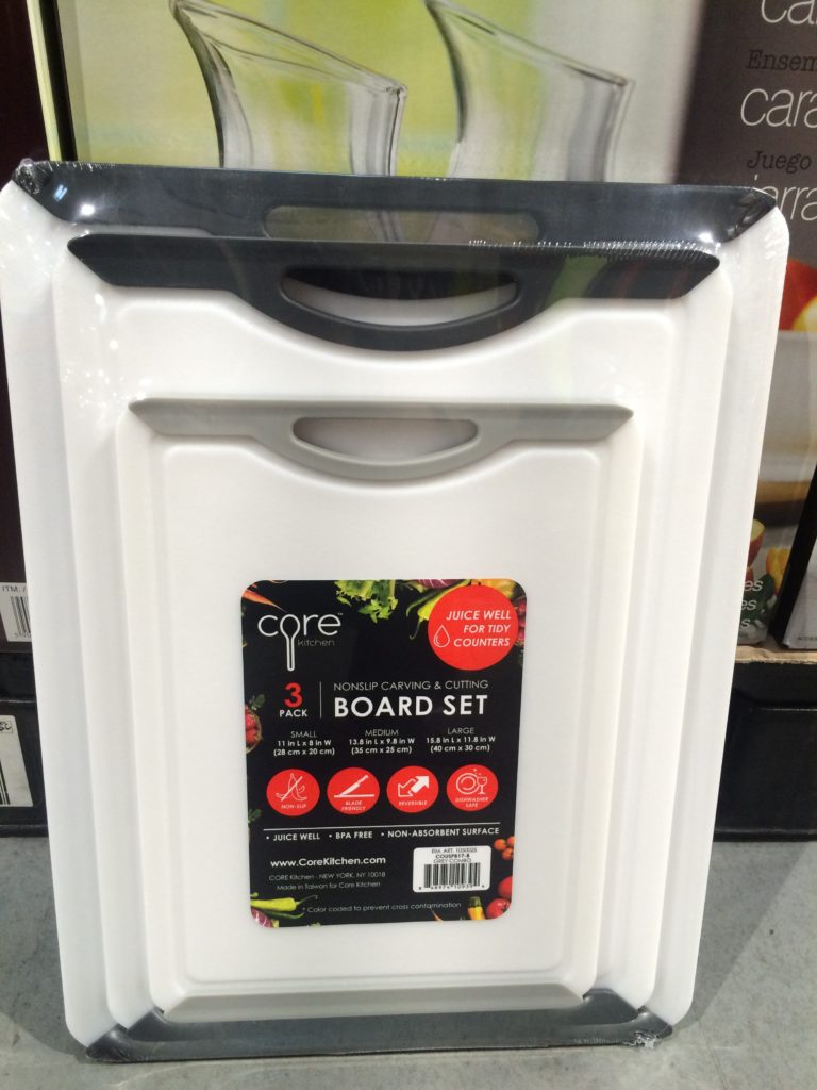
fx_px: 913
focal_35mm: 29
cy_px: 545
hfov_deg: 48.2
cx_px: 408
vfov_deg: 61.7
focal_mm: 4.15
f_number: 2.2
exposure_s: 1/33
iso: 160
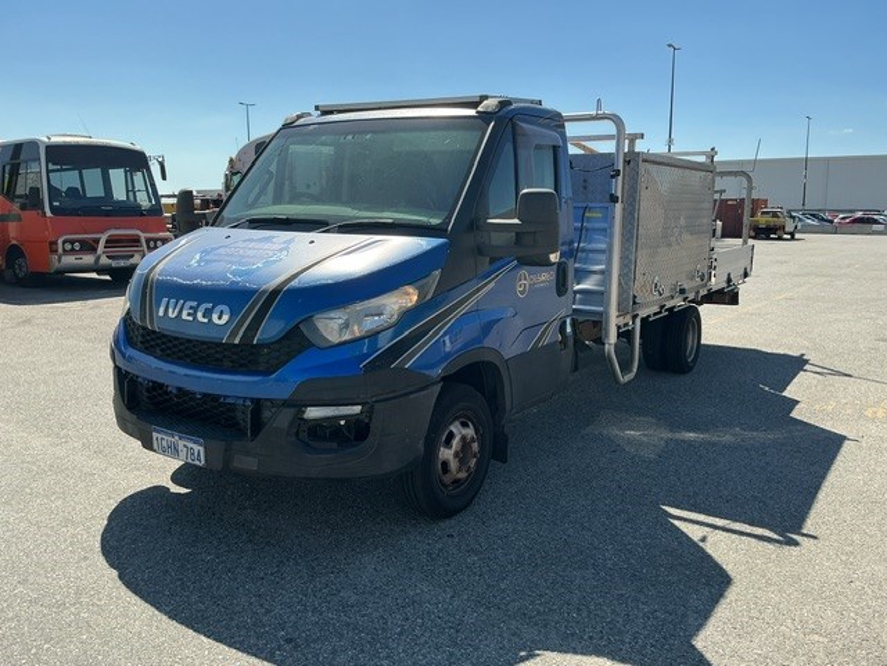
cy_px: 333
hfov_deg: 61.7
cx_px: 444
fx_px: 743
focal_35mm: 29
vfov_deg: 48.2
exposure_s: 1/2058
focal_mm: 3
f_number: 1.8
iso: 25
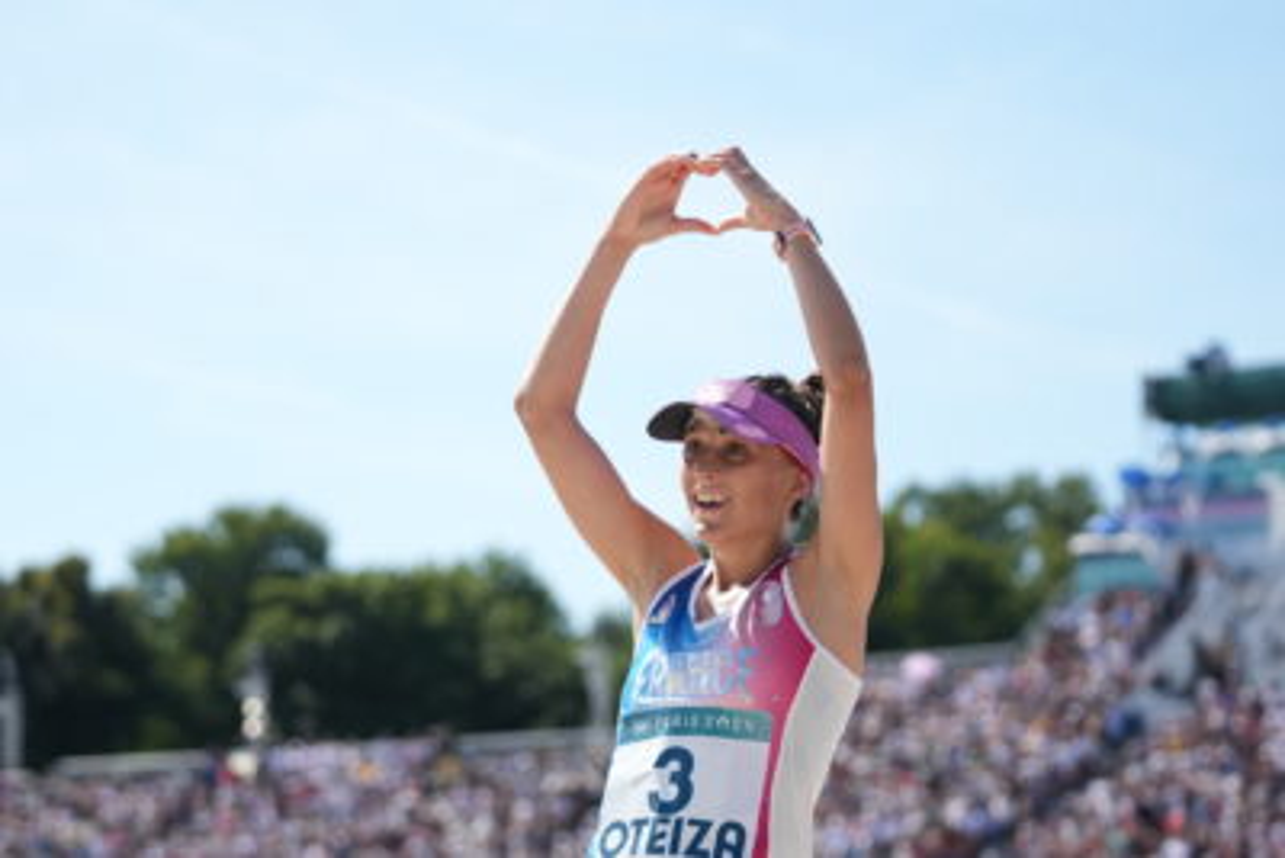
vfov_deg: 11.9
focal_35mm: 115
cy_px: 429
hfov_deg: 17.8
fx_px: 4106
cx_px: 642
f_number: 2.8
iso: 640
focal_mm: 77
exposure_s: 1/8000
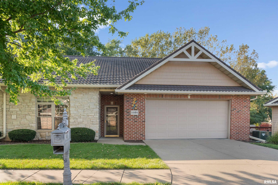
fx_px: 208
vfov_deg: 47.9
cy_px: 92
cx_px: 139
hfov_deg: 67.4
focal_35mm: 27
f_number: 9
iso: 400
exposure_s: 1/1600
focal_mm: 27
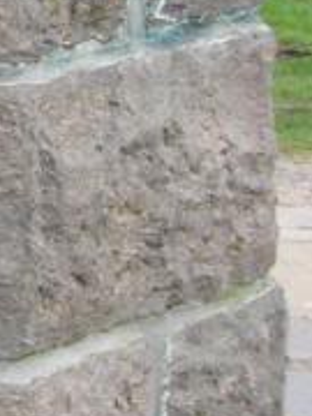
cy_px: 42
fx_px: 2596
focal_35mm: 216
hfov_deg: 6.5
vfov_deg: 9.1
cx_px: -446
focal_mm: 8
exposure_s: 1/277
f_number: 2.8
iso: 100
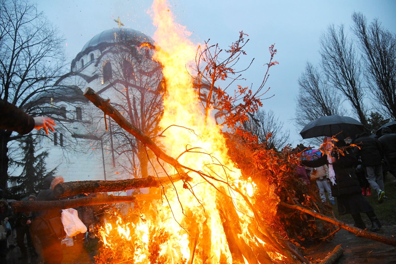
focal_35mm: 24
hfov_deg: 73.7
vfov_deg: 53.1
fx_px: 264
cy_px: 132
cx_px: 198
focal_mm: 24
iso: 4000
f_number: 4
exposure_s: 1/400
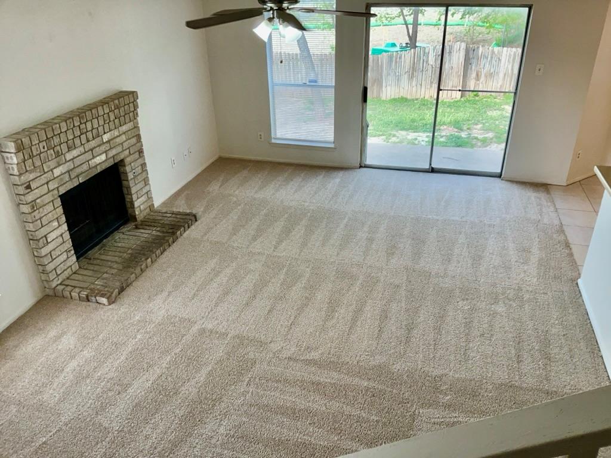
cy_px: 229
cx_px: 306
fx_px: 477
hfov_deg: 65.3
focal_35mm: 27
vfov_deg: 51.4
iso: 50
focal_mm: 3
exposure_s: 1/120
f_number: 1.8
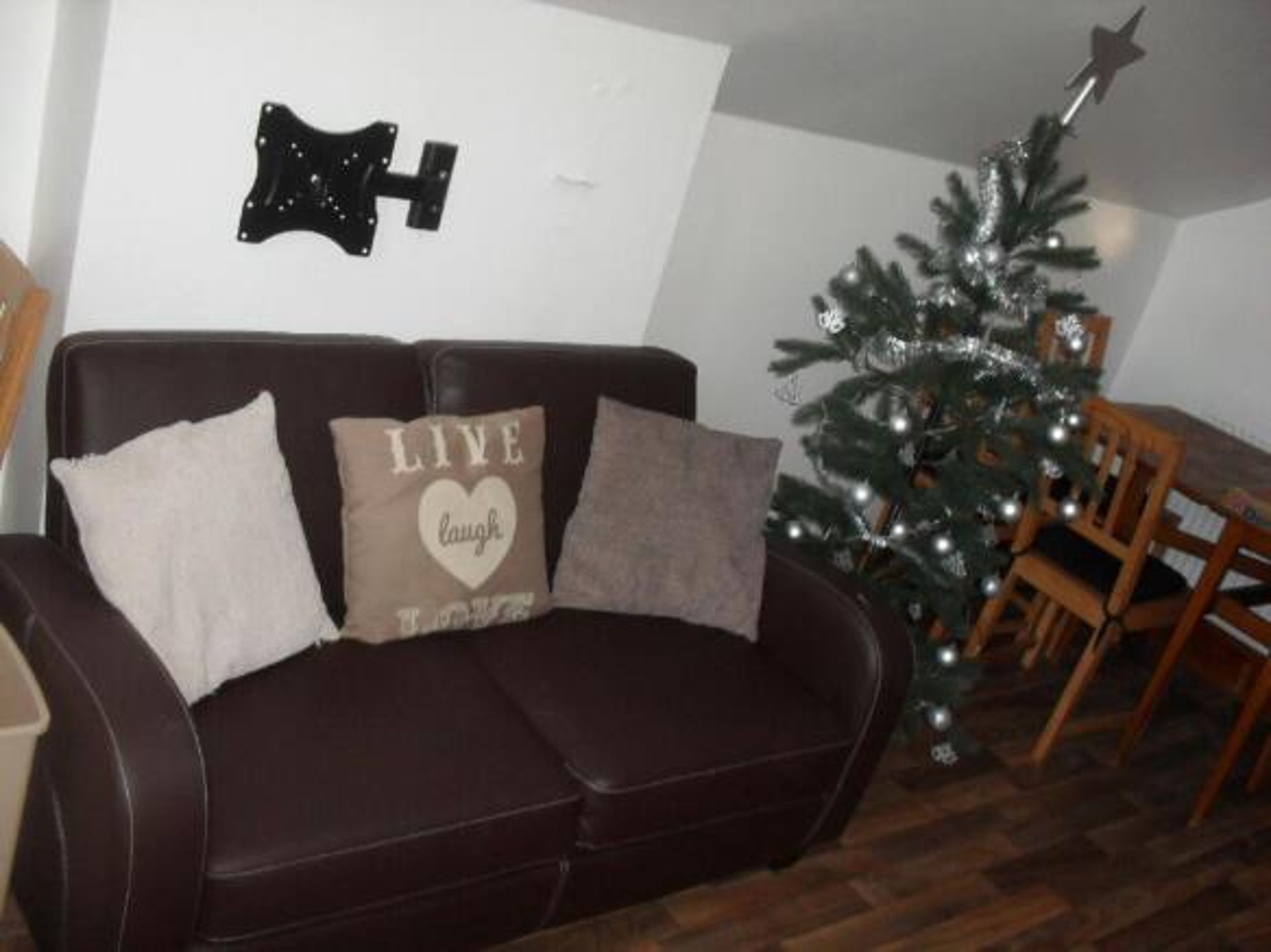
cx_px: 636
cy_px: 476
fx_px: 1285
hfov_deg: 52.6
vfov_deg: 40.7
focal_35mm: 35
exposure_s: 1/45
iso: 200
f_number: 3.2
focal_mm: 6.3
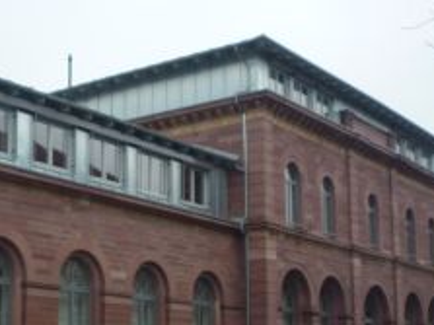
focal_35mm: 69
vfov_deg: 21.1
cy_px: 241
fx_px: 865
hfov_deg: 27.6
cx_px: 90
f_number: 3.3
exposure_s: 1/100
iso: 100
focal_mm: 5.2
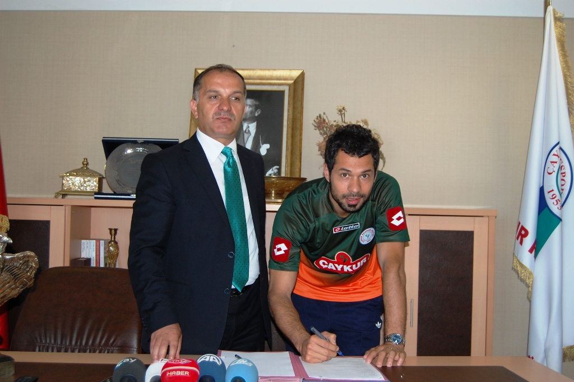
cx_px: 287
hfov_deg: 49.6
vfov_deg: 34.2
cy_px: 191
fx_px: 621
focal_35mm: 39
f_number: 4.2
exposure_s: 1/60
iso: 400
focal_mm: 26
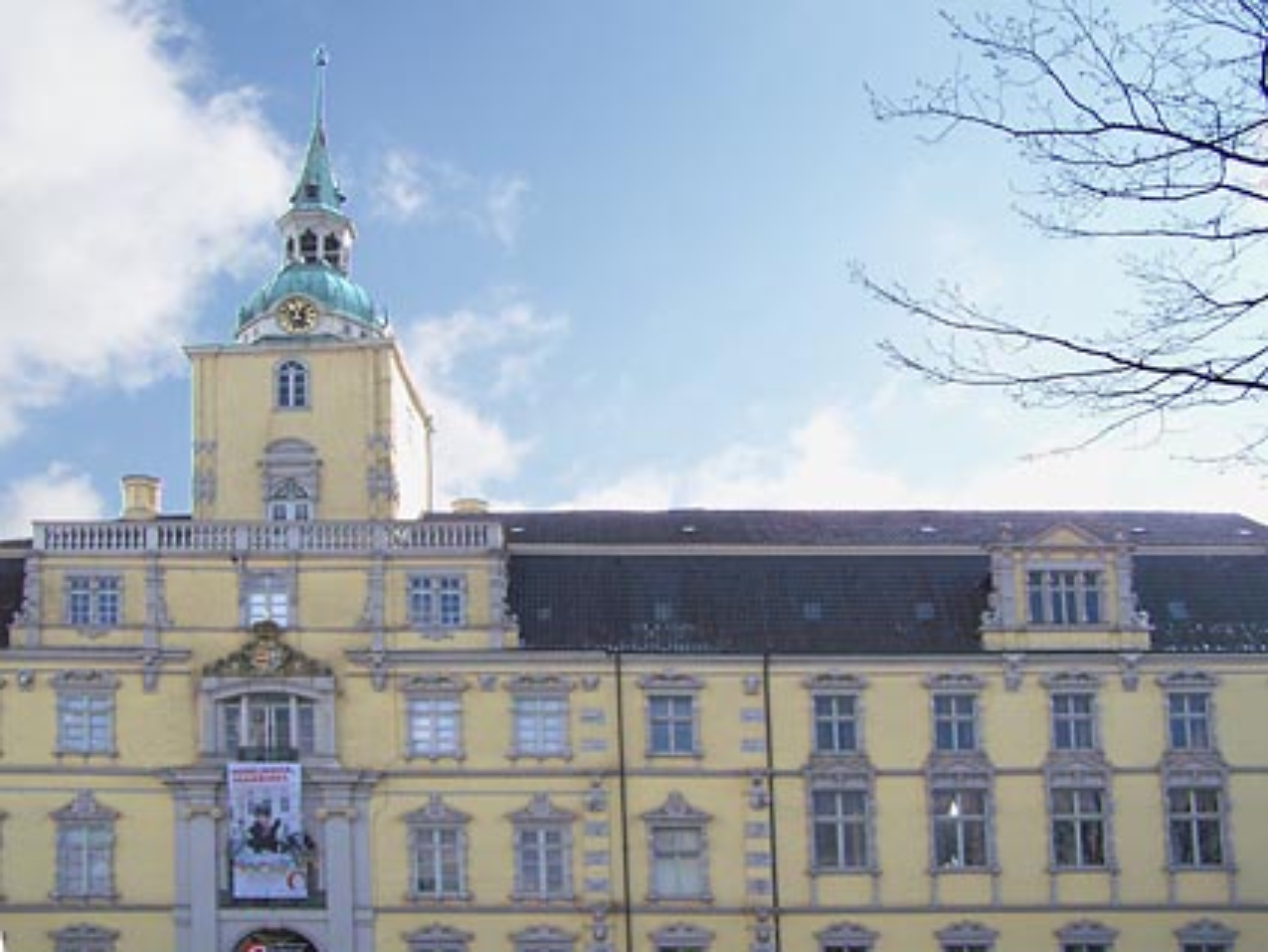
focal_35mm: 38
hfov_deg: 49.0
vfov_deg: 37.7
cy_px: 476
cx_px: 634
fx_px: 1392
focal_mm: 6.3
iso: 64
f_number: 4
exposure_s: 1/640
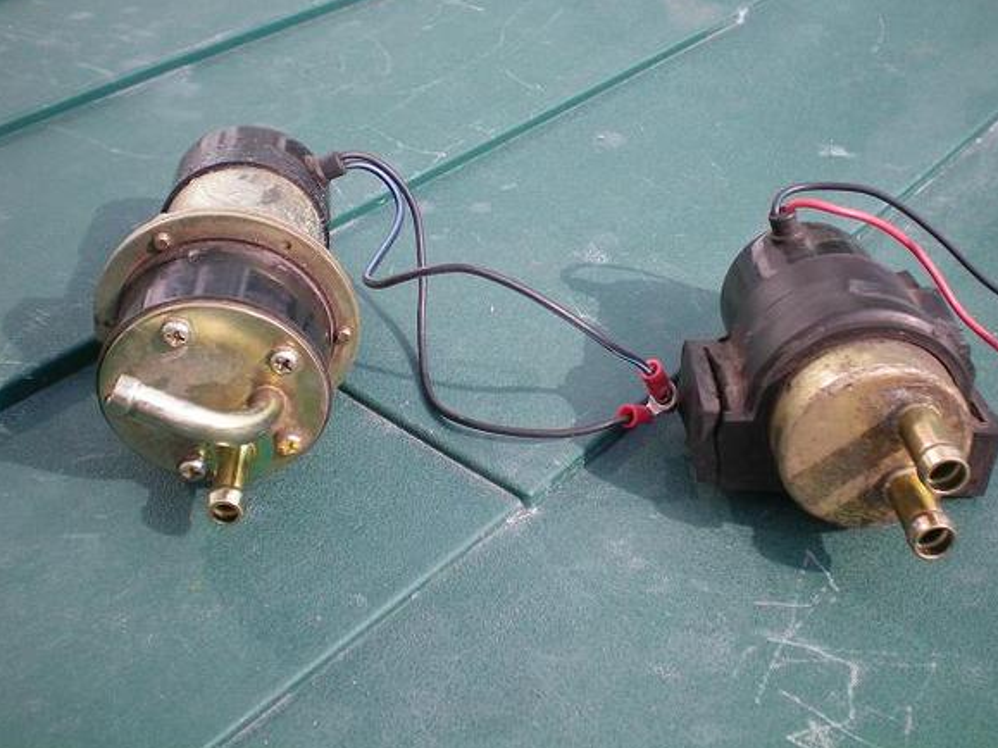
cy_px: 345
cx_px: 546
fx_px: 1211
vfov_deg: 34.3
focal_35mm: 42
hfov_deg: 44.7
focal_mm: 6.3
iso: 64
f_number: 3.1
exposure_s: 1/320
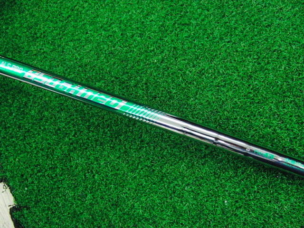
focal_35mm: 37
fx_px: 325
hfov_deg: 50.1
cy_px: 114
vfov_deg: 38.7
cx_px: 152
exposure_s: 1/250
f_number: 3.6
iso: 3200
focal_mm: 6.42
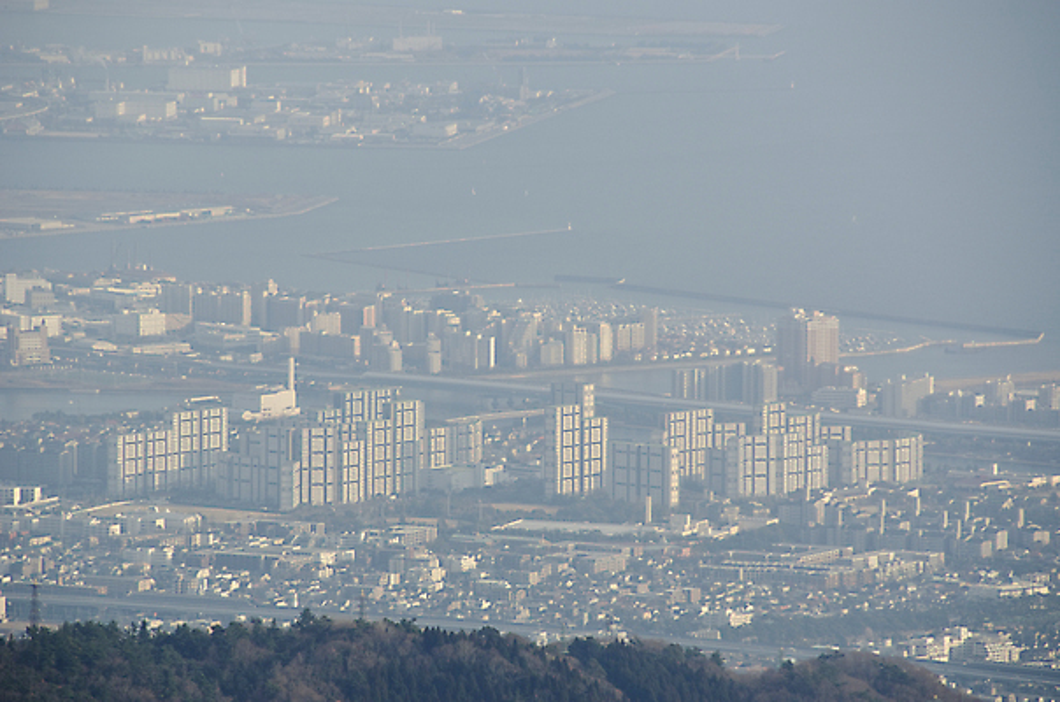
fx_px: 8815
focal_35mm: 300
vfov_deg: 4.6
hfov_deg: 6.9
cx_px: 530
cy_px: 351
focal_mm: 200
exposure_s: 1/200
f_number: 8
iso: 100
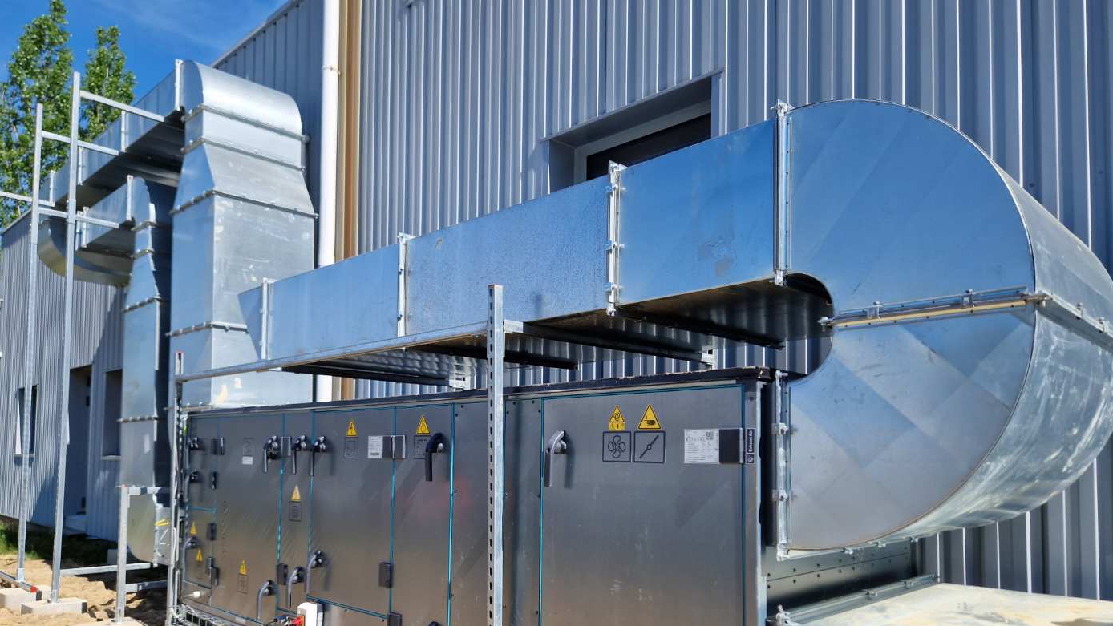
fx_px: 767
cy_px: 420
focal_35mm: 26
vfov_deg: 43.7
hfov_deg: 71.9
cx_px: 564
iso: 50
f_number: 1.8
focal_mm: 5.4
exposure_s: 1/1248
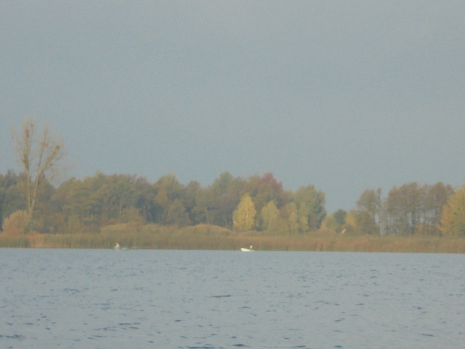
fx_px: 2096
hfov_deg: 12.7
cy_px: 174
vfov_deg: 9.5
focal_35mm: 156
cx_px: 232
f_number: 6.5
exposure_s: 1/250
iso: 100
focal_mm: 27.6
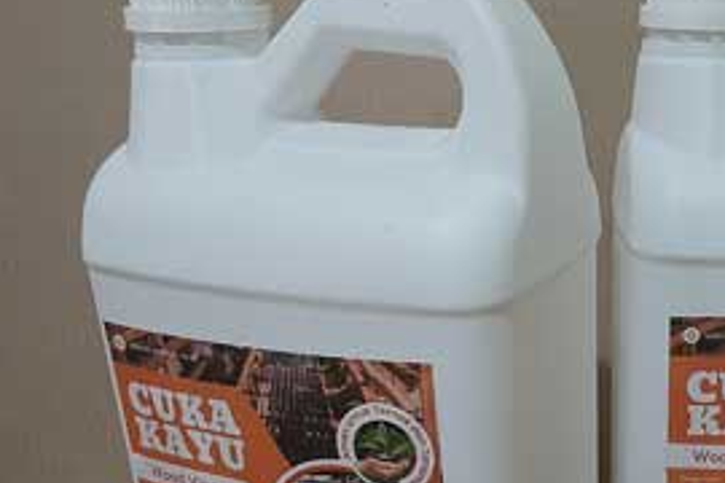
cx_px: 577
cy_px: 378
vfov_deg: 26.5
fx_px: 1007
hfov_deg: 38.2
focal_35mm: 50
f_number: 1.7
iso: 320
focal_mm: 3.93
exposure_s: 1/25
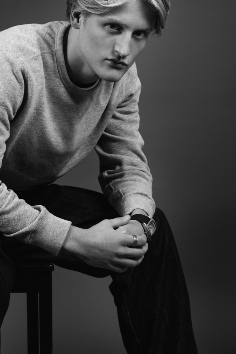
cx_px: 79
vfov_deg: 12.8
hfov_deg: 8.5
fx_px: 1583
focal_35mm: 161
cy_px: 154
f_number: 6.3
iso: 160
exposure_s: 1/160
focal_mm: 105
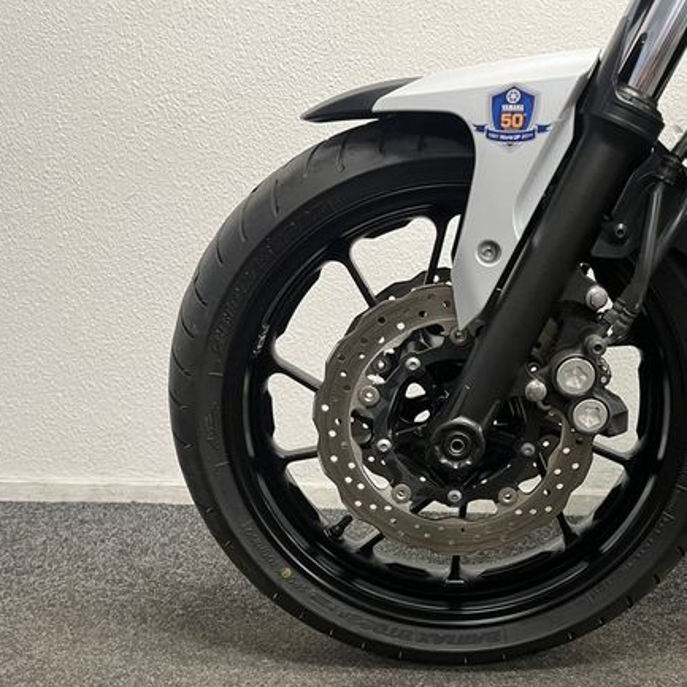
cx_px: 462
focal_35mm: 34
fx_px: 763
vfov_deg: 48.4
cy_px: 376
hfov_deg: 47.6
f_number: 1.6
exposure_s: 1/50
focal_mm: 5.1
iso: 160
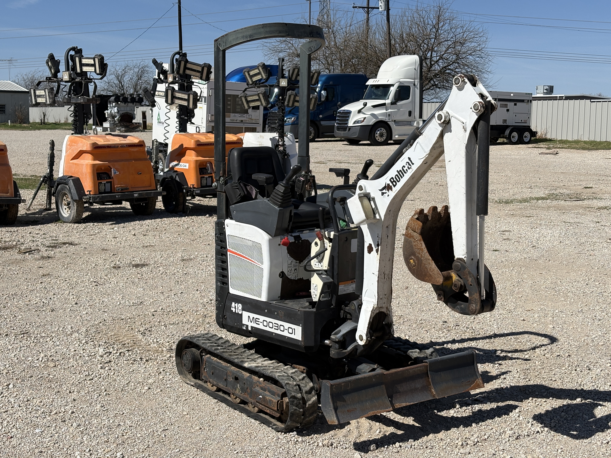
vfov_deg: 28.0
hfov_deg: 36.8
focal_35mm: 52
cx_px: 306
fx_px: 918
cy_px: 229
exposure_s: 1/4630
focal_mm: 5.96
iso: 25
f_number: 1.6
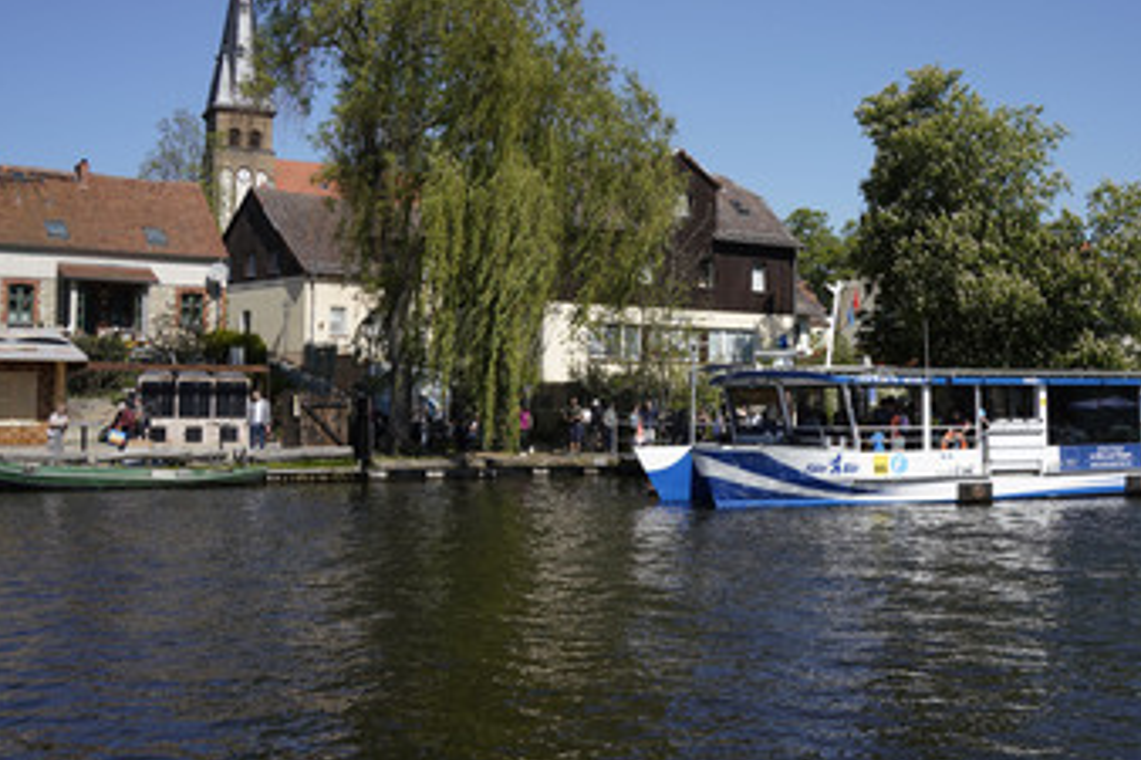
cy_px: 328
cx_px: 724
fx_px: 1394
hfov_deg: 44.1
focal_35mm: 44
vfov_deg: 30.4
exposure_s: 1/320
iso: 160
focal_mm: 33
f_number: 10
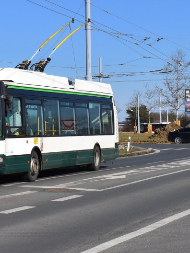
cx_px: -20
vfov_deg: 17.7
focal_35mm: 110
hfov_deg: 13.2
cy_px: 61
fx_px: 806
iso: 200
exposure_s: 1/500
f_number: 11
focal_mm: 31
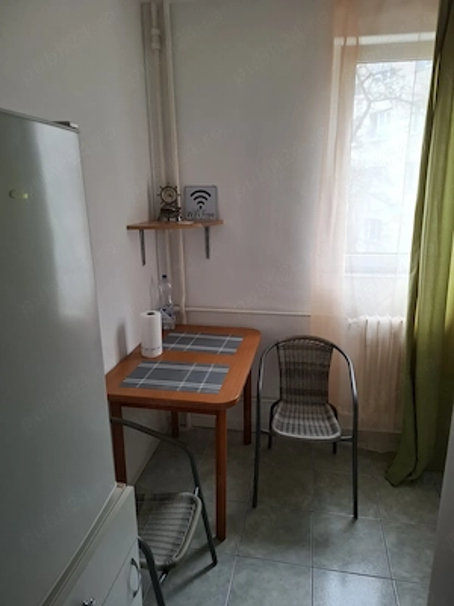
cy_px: 303
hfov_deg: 58.9
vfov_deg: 73.9
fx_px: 402
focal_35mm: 23
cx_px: 227
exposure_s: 1/100
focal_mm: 5.54
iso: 100
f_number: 1.8
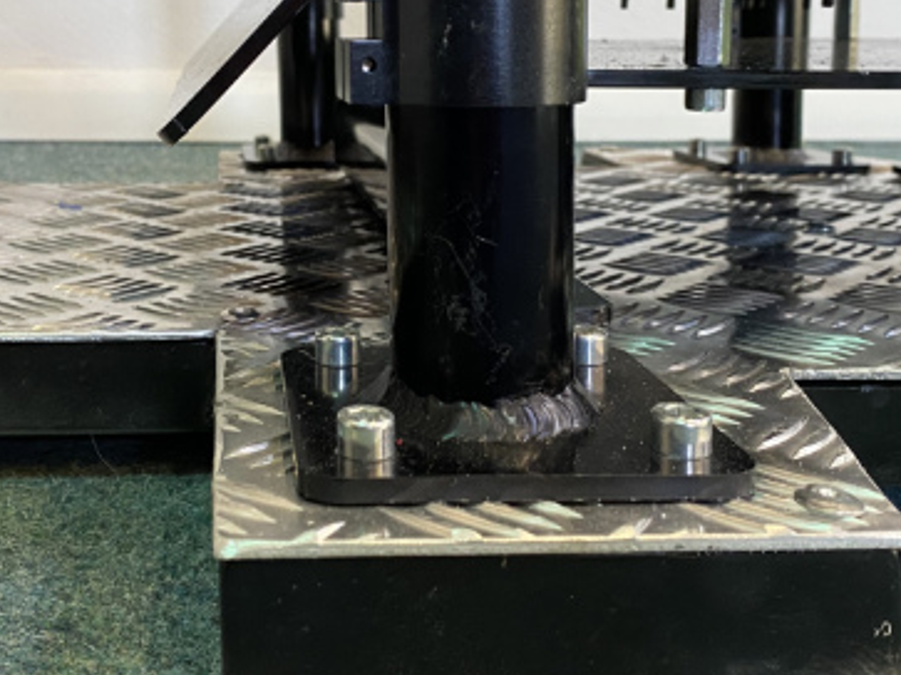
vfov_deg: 33.1
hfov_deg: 43.8
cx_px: 474
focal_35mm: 43
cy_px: 196
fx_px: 1119
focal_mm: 4.2
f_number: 1.8
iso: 250
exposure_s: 1/50
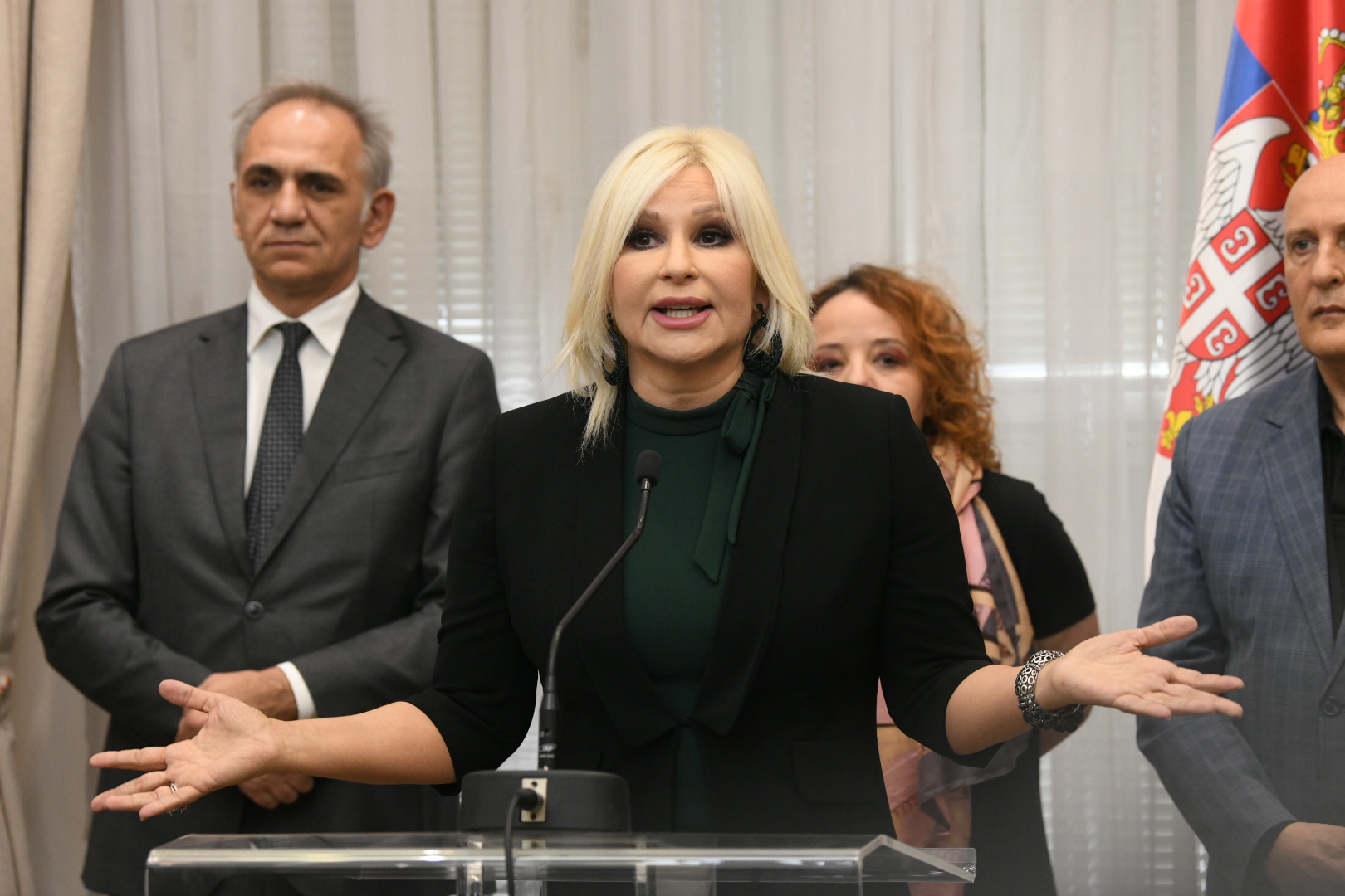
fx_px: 4334
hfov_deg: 17.6
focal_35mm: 116
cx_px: 672
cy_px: 448
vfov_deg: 11.8
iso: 4000
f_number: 5
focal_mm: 116
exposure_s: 1/200
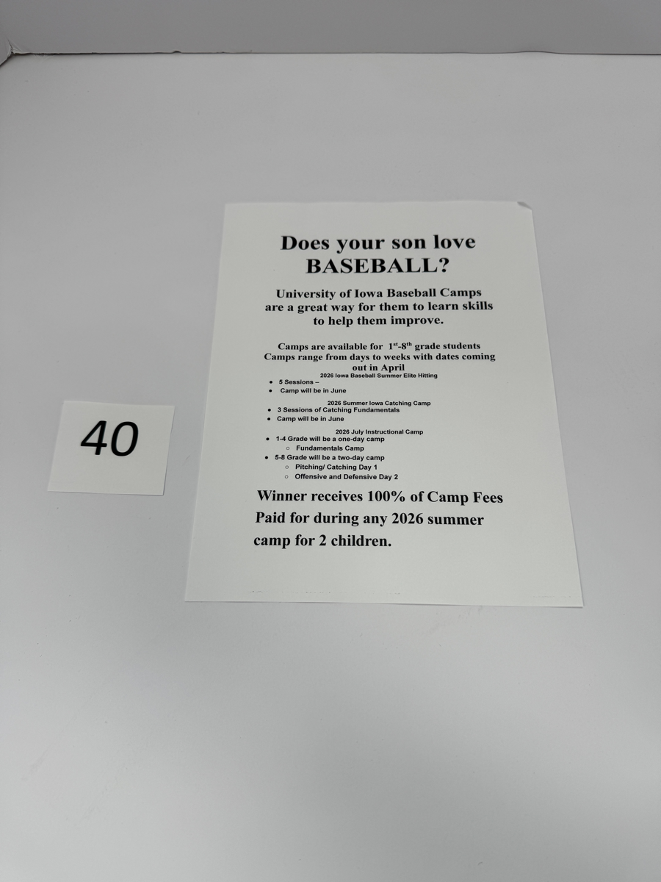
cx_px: 330
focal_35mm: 24
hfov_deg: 56.8
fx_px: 611
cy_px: 441
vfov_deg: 71.6
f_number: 1.78
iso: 64
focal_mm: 6.76
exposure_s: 1/257
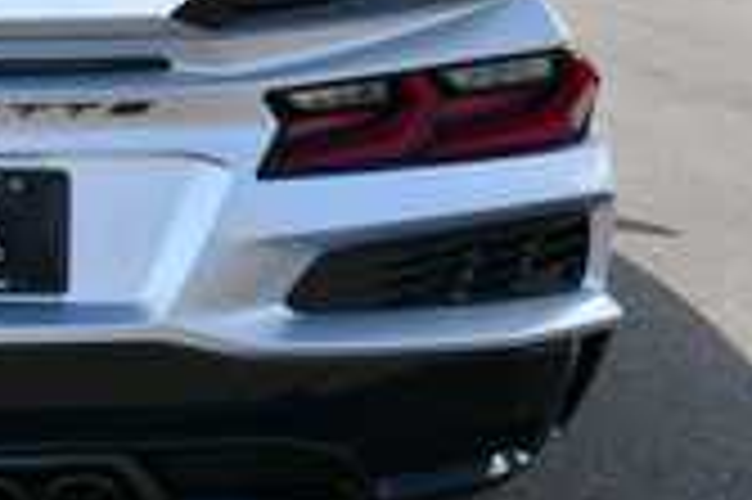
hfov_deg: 26.0
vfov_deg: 18.9
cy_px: 209
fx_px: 1502
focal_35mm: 72
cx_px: -68
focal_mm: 20
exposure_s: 1/250
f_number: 8
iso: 125
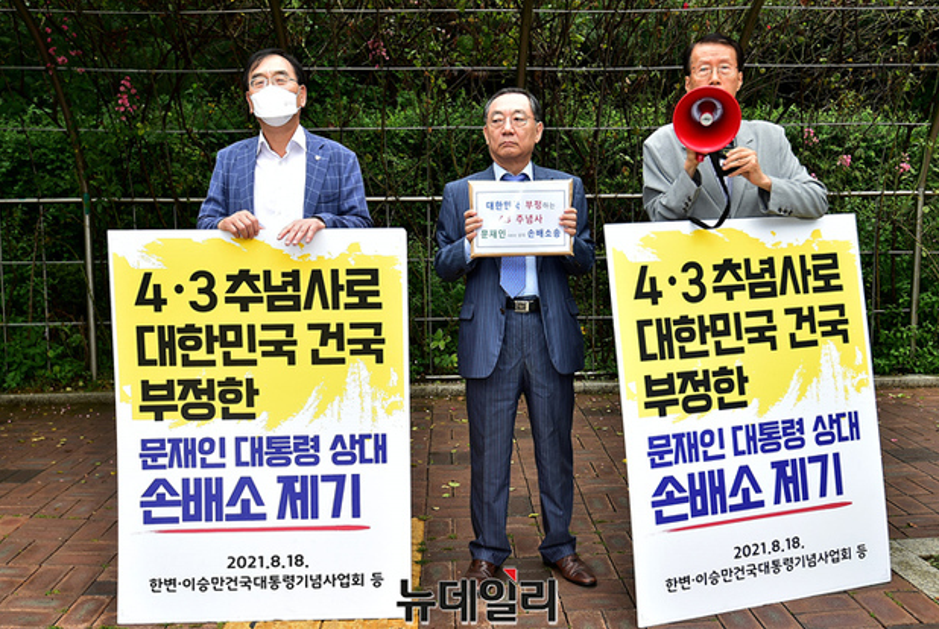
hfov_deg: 61.9
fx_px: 784
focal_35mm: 30
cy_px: 322
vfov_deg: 43.7
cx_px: 475
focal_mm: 29
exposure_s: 1/250
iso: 100
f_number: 4.5
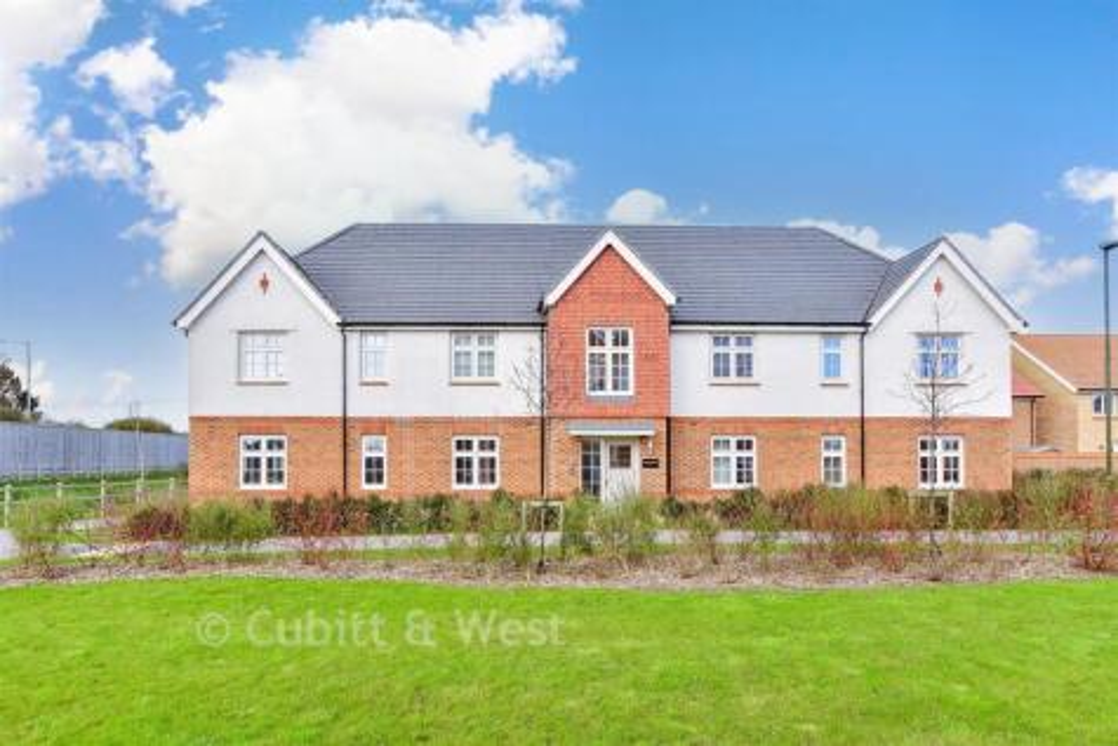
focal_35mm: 22
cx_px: 559
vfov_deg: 57.3
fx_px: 683
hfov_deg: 78.6
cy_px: 373
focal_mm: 15
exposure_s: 1/200
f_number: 8
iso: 400
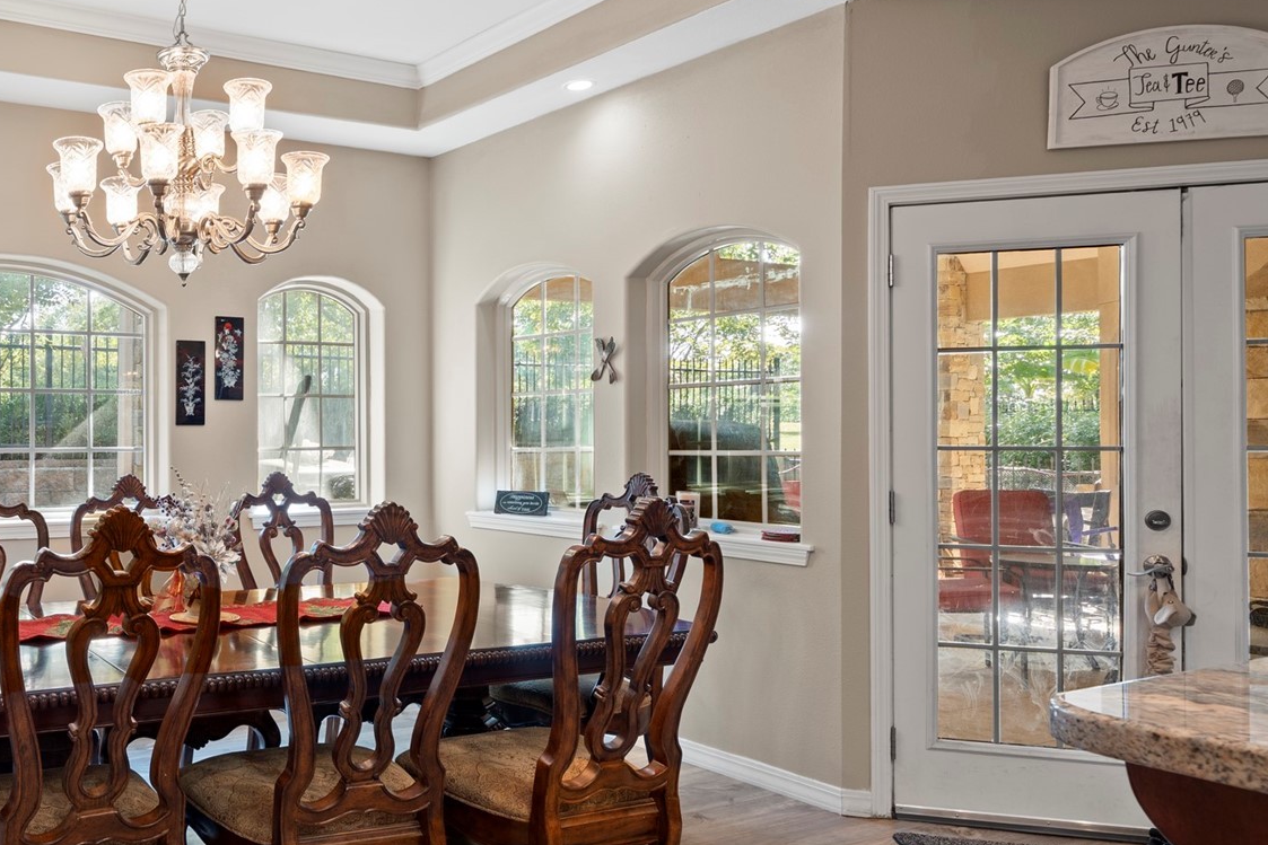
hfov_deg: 55.9
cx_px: 150
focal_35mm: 29
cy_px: 442
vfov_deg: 45.0
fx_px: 1022
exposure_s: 1
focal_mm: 16
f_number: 9
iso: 200
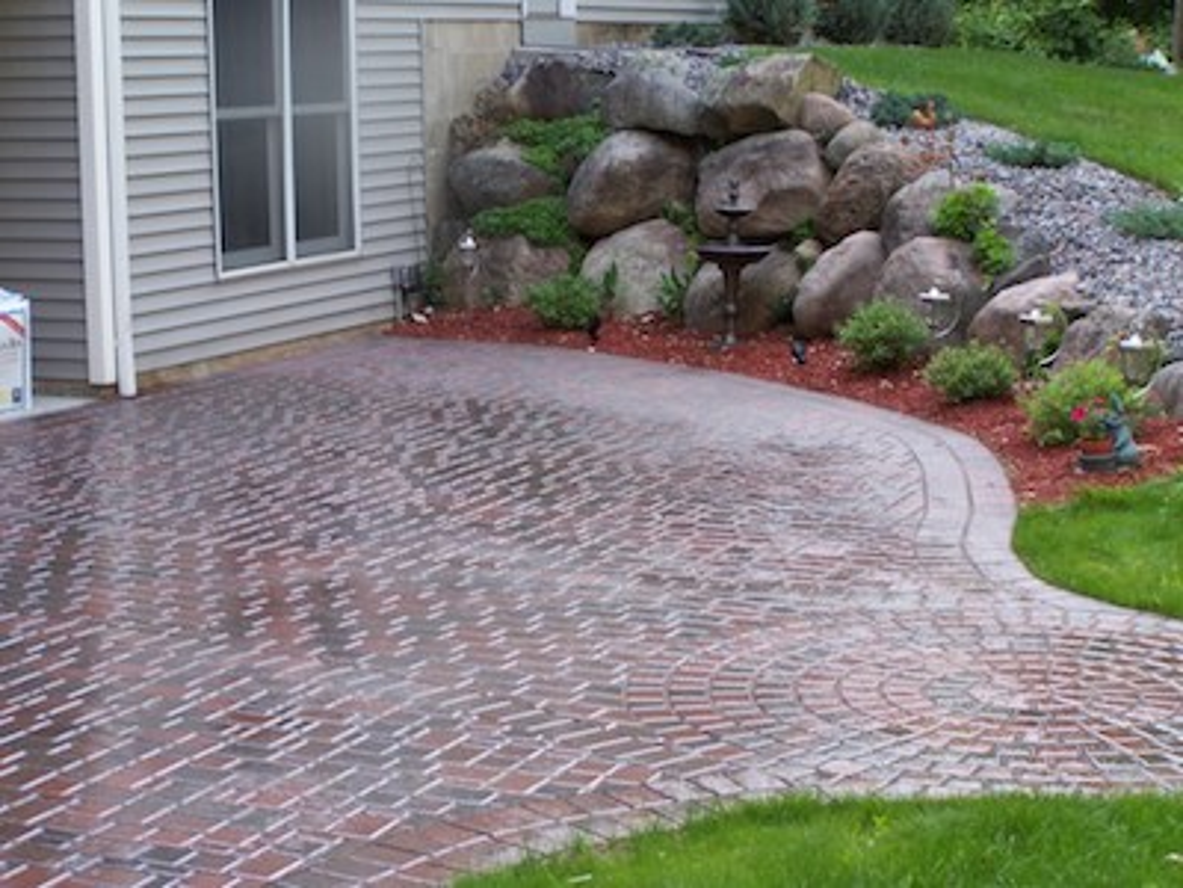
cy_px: 444
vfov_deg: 19.6
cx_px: 592
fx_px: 2563
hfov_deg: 26.0
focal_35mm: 75
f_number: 3.2
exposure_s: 1/45
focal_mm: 12.4
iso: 80
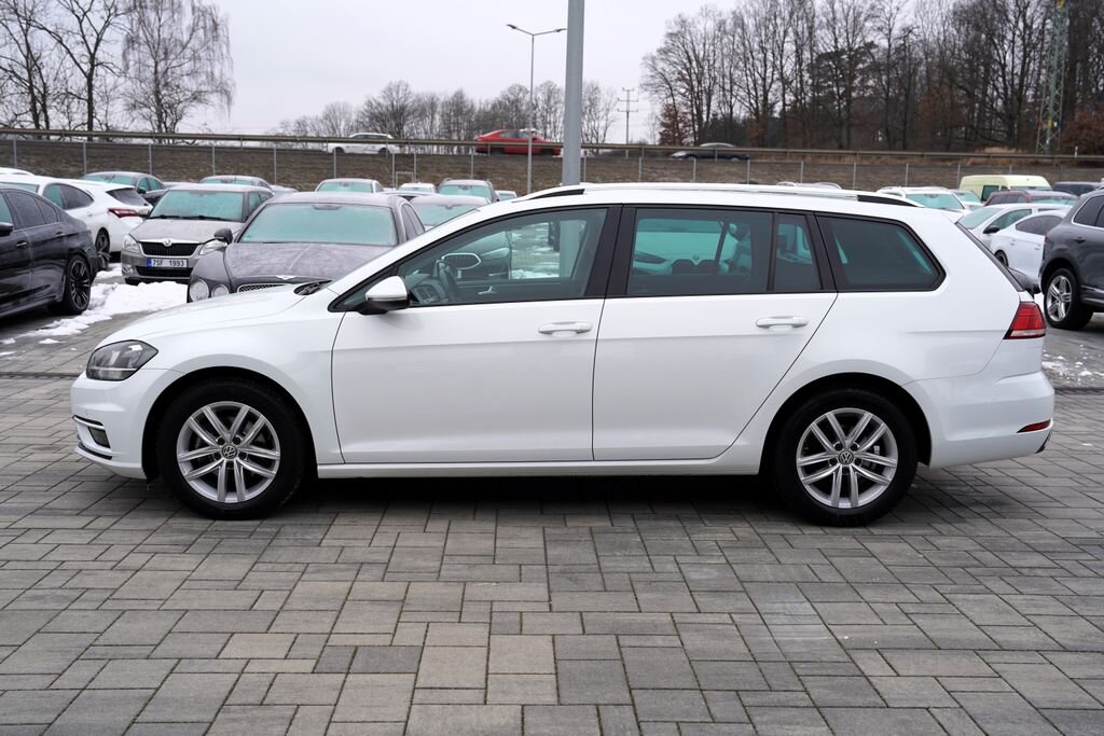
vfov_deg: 38.9
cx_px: 552
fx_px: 1043
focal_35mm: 34
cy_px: 368
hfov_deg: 55.8
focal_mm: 34
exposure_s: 1/125
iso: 100
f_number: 5
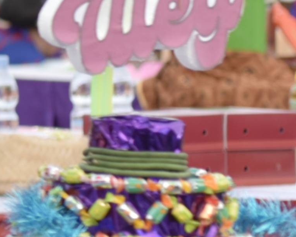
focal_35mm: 371
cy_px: -196
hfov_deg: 4.8
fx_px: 3251
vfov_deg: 4.1
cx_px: -800
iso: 160
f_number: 1.8
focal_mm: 50
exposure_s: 1/400
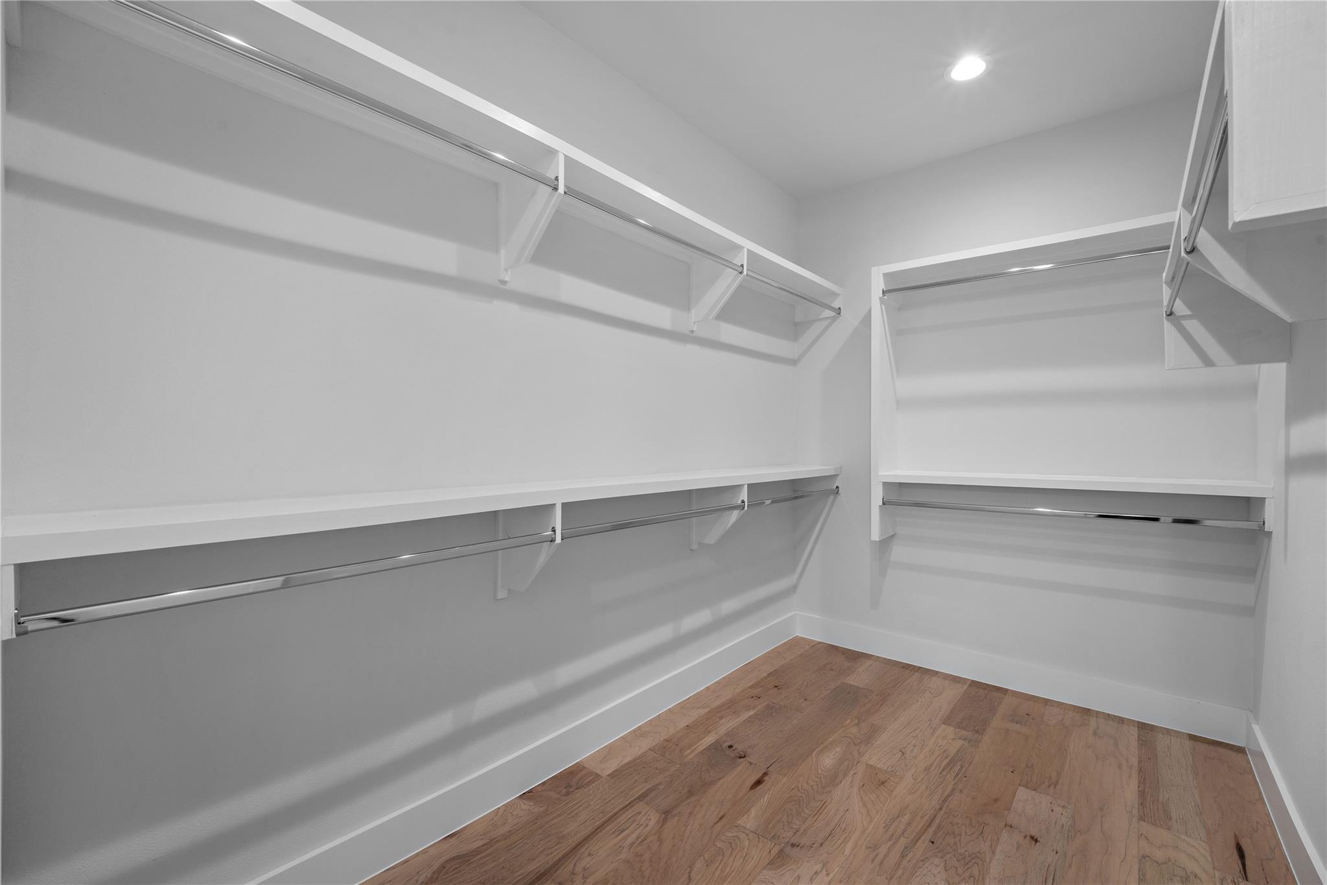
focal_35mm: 14
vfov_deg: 81.2
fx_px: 516
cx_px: 664
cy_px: 442
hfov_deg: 104.3
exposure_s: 1/3
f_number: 8
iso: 100
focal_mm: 14
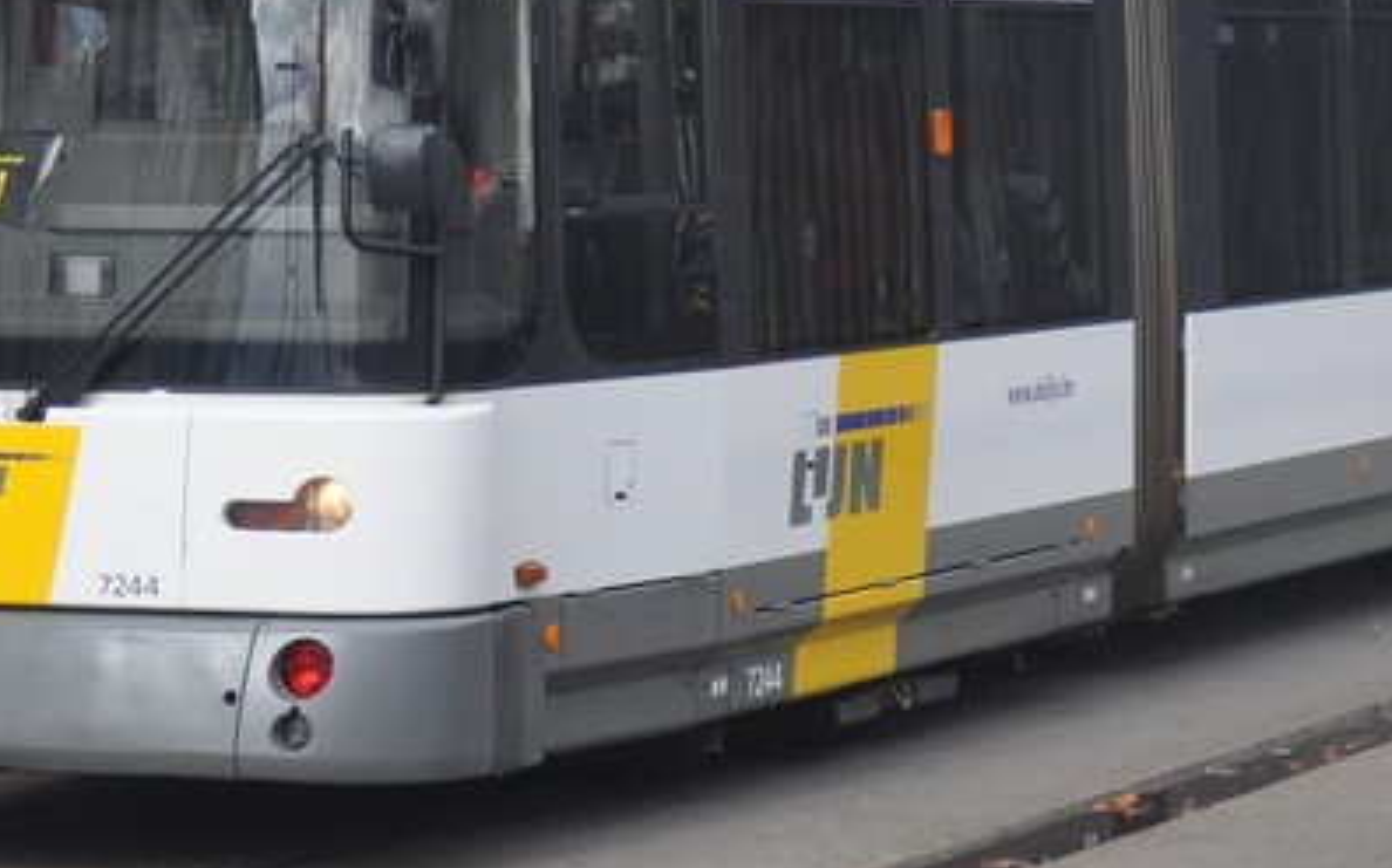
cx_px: 868
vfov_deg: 7.4
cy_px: -111
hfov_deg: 11.9
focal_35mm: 176
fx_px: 6673
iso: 400
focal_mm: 38
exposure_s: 1/1000
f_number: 4.5
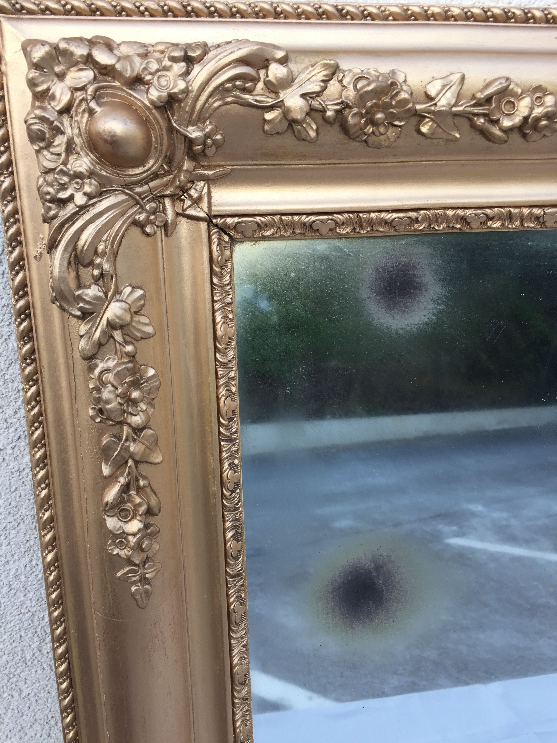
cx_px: 278
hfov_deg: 48.2
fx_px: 622
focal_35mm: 29
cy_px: 372
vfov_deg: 61.7
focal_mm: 4.15
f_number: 2.2
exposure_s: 1/161
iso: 32
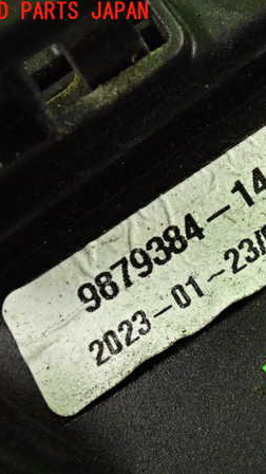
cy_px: 237
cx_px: 273
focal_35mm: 73
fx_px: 915
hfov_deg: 16.2
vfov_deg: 29.0
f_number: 3.2
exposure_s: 1/125
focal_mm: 9.01
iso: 3200
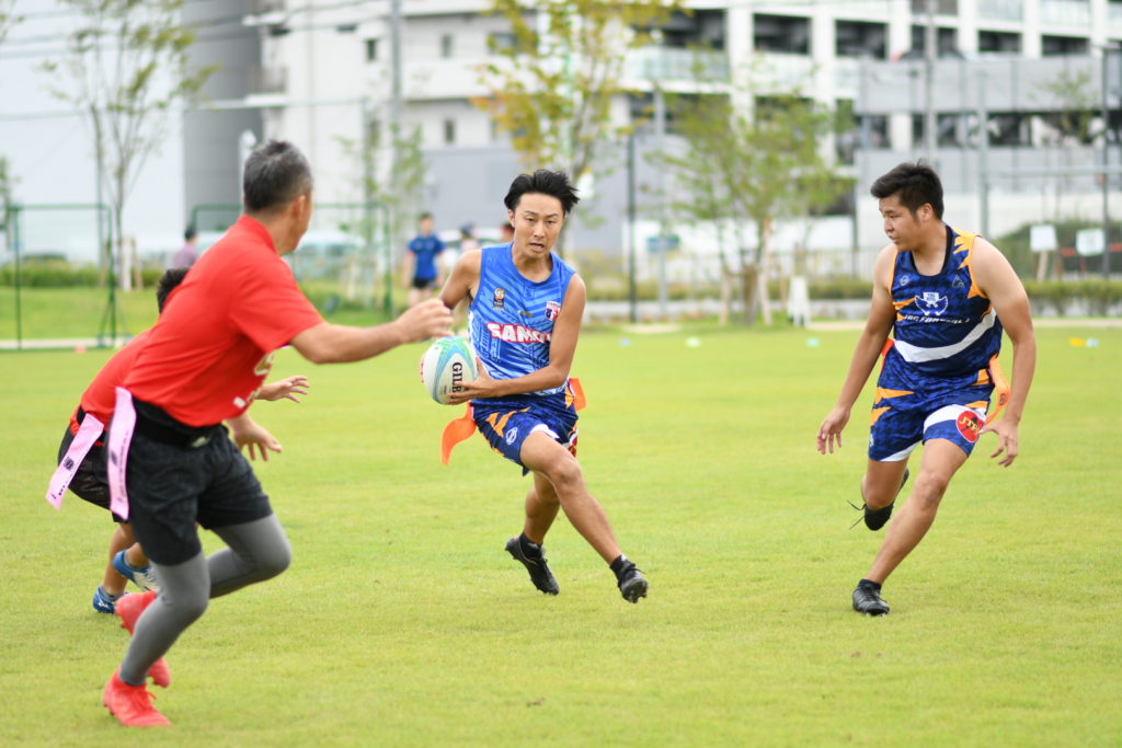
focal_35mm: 128
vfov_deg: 10.8
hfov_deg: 16.1
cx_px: 561
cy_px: 374
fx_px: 3974
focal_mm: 85
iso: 125
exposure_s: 1/1000
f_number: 1.8
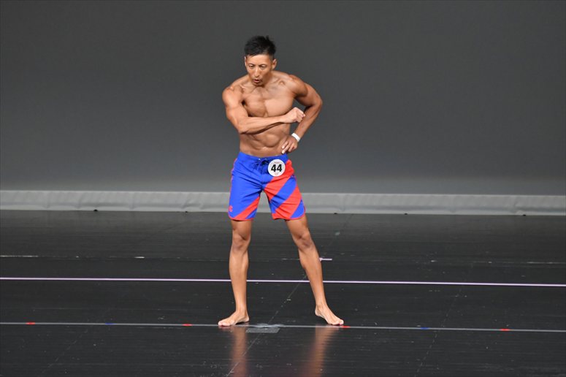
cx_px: 283
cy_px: 188
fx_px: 4950
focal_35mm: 315
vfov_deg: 4.4
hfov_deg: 6.5
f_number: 5.6
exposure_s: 1/400
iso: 4000
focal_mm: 210
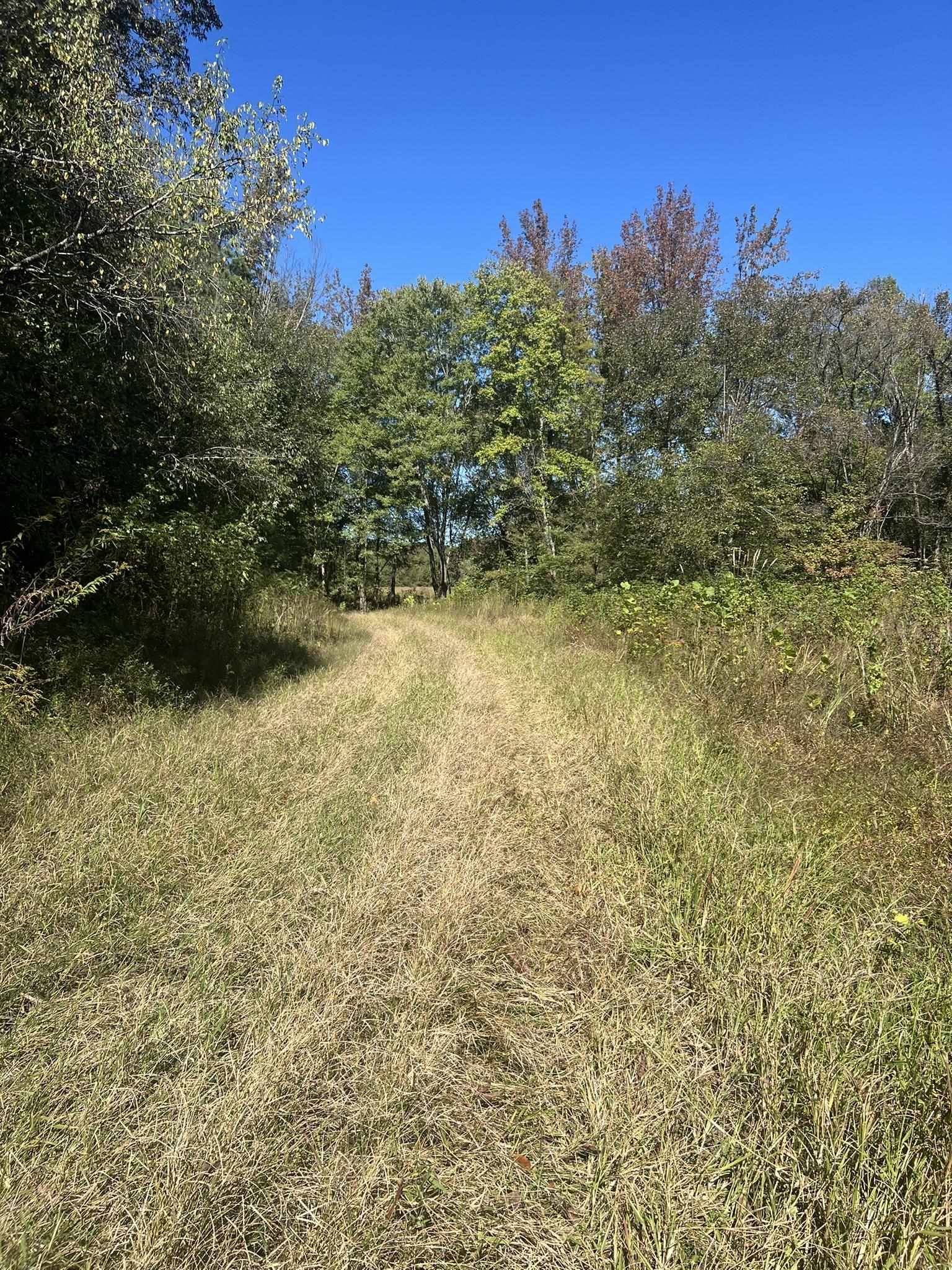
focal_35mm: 26
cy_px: 635
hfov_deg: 53.1
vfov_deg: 67.3
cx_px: 476
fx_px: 953
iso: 50
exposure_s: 1/2841
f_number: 1.5
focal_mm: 5.7
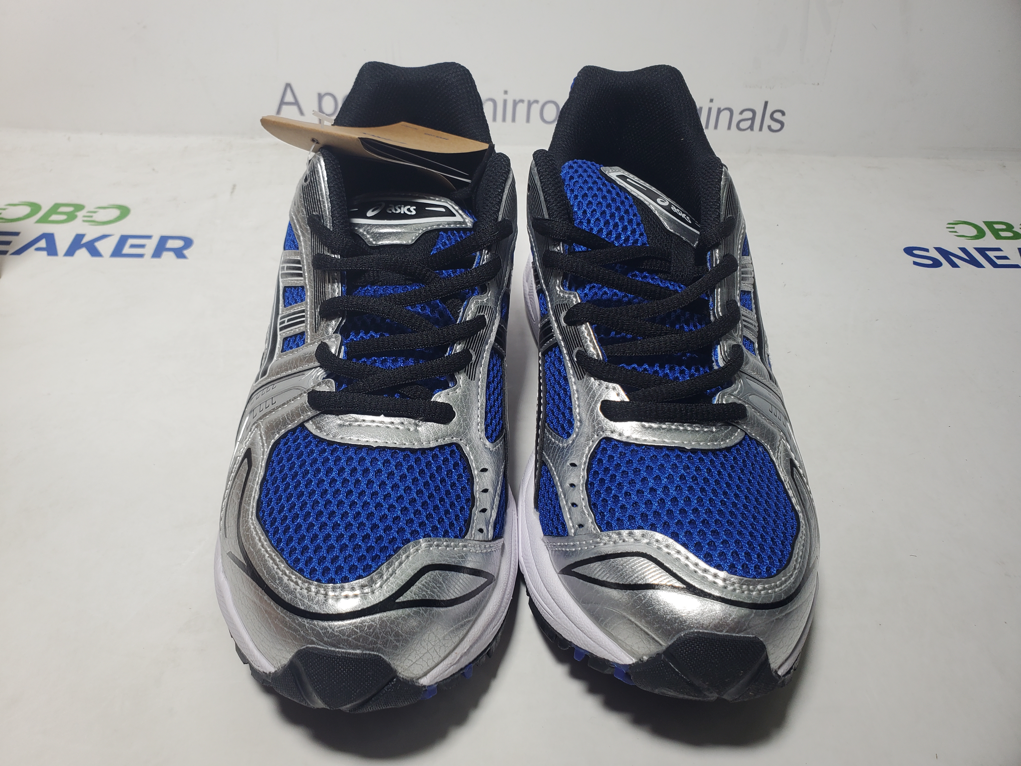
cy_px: 383
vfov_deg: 53.1
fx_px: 767
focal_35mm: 26
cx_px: 510
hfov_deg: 67.3
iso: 50
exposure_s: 1/202
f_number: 2.4
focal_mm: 4.3
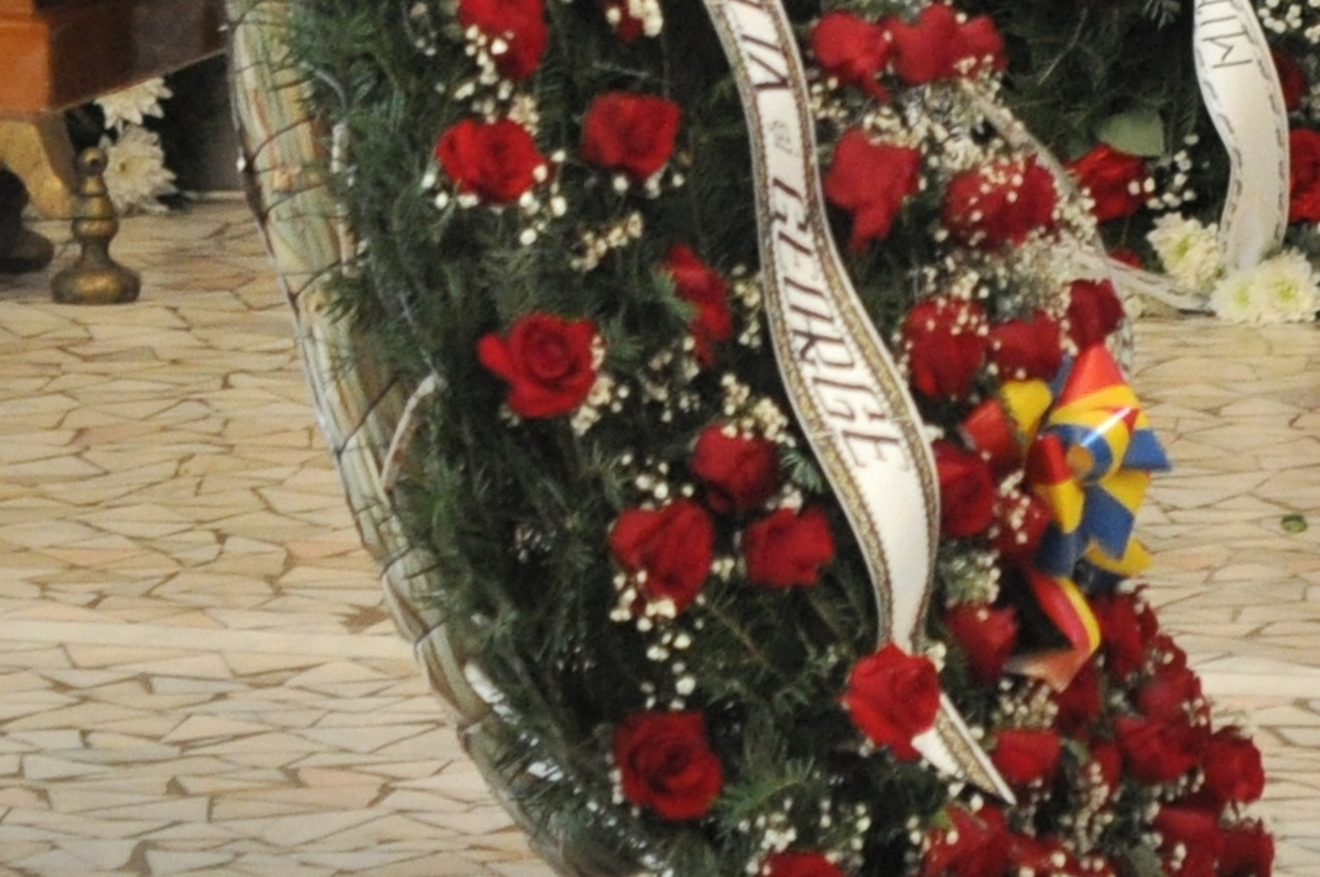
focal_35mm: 356
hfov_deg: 5.7
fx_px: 13039
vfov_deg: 3.8
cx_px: 1832
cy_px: -678
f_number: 4
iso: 800
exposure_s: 1/60
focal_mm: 50
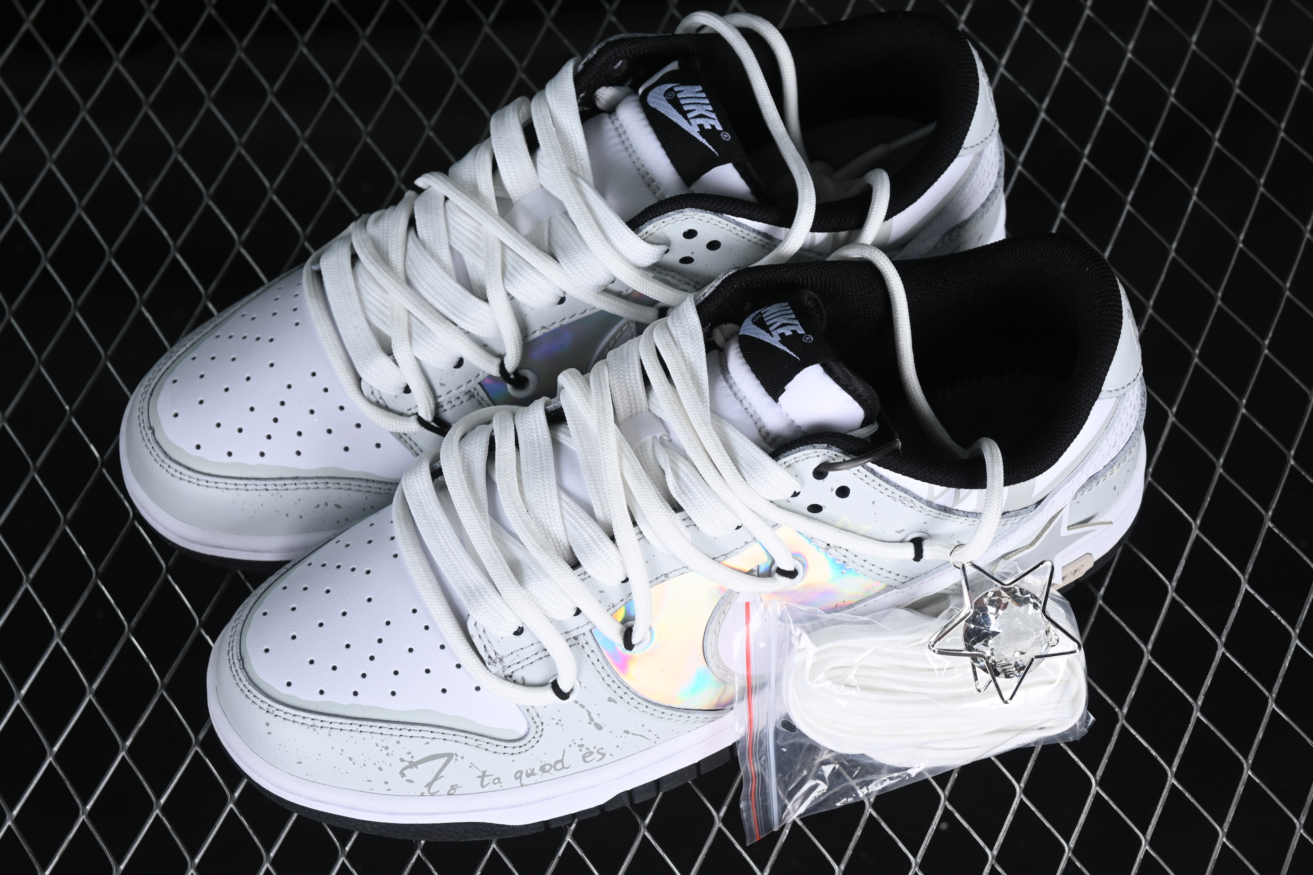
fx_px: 2735
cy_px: 438
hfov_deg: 27.0
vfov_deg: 18.2
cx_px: 656
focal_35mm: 75
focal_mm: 50
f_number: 7.1
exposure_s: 1/80
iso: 160
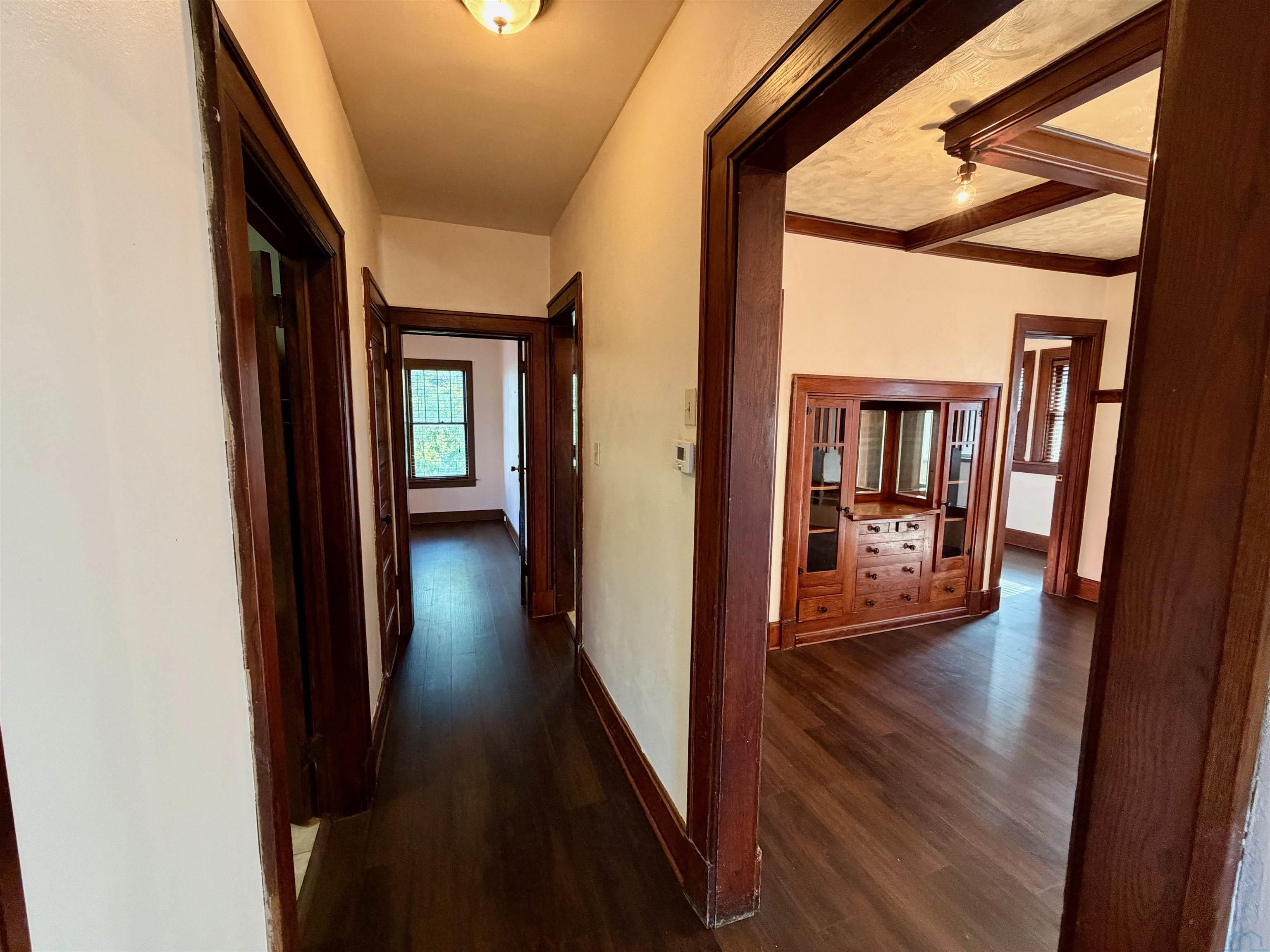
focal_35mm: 14
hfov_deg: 102.1
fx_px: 514
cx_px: 635
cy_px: 476
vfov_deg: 85.7
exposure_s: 1/60
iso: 400
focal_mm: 2.22
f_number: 2.2
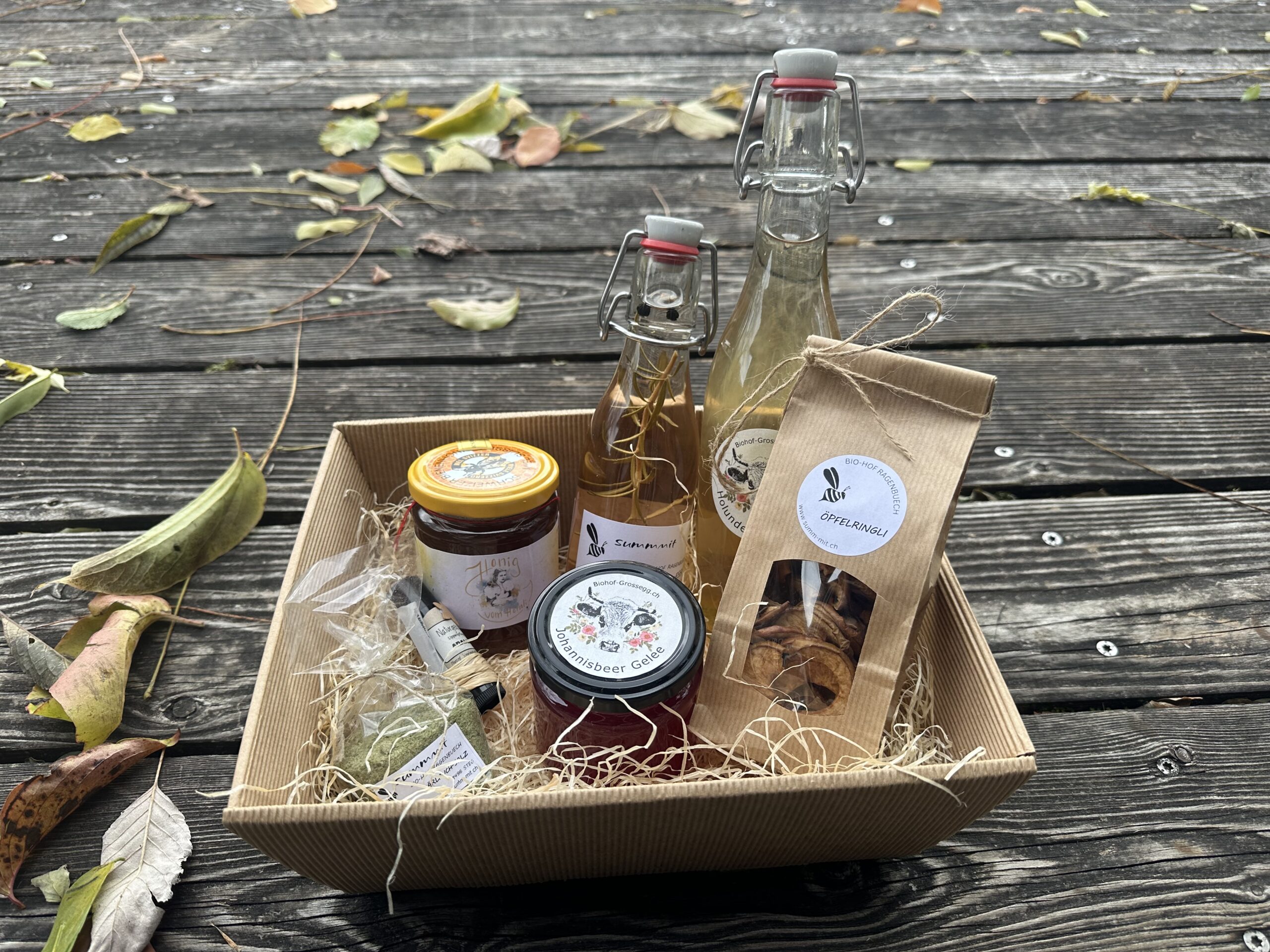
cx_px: 635
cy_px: 476
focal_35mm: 24
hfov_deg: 71.6
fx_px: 881
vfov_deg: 56.8
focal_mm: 6.86
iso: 80
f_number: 1.78
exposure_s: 1/414
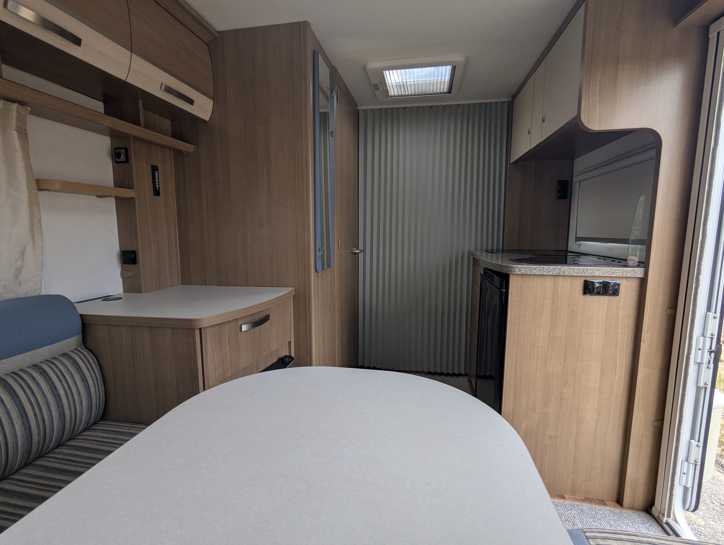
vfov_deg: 78.2
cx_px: 362
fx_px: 335
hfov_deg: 94.4
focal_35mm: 16
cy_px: 272
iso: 39
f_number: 2.2
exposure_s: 1/189
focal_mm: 2.35
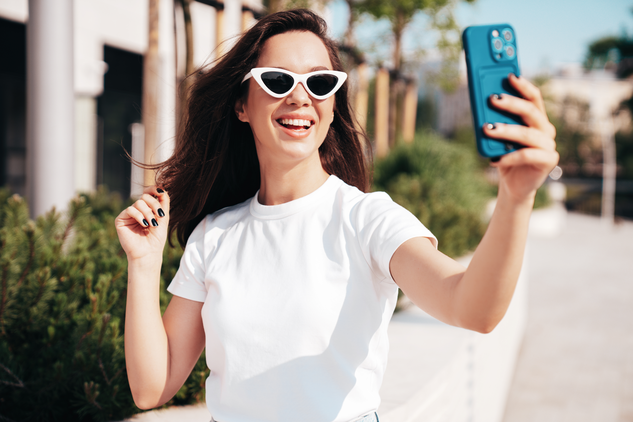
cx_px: 316
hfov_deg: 31.0
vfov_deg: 20.9
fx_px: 1143
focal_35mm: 65
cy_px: 211
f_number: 2.8
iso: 100
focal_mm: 65
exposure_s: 1/1250
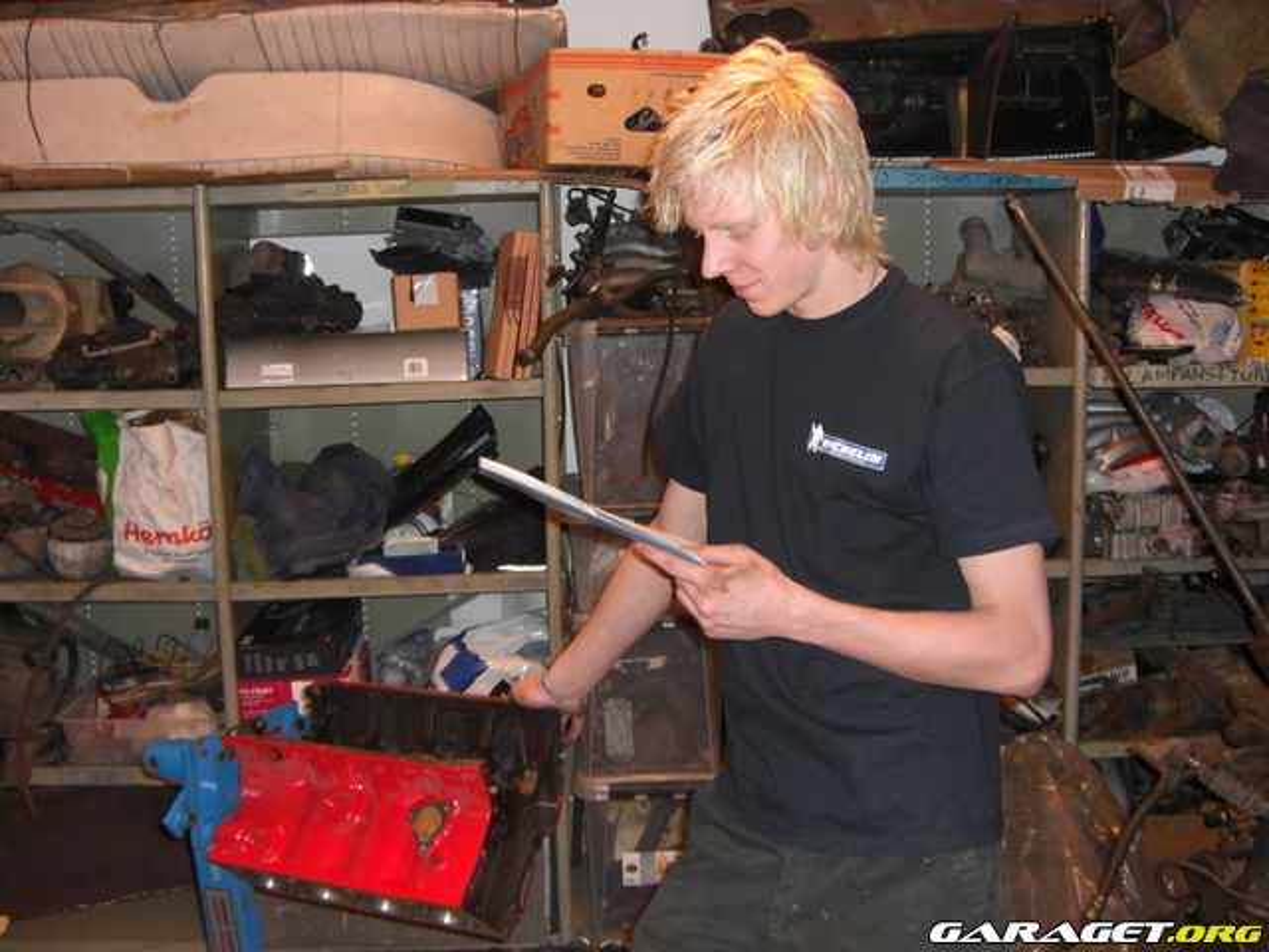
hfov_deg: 49.0
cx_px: 634
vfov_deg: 37.7
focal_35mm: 38
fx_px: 1393
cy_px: 476
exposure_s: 1/60
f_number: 2.8
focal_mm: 7.9
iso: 200
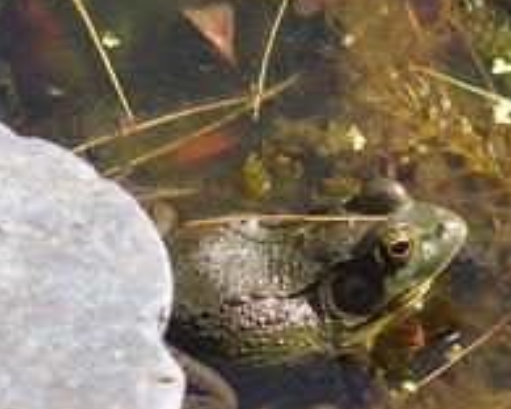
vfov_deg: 2.3
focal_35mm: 677
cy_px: 202
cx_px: 286
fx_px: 10239
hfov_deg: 2.9
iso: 100
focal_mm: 64.3
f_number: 2.8
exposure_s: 1/500
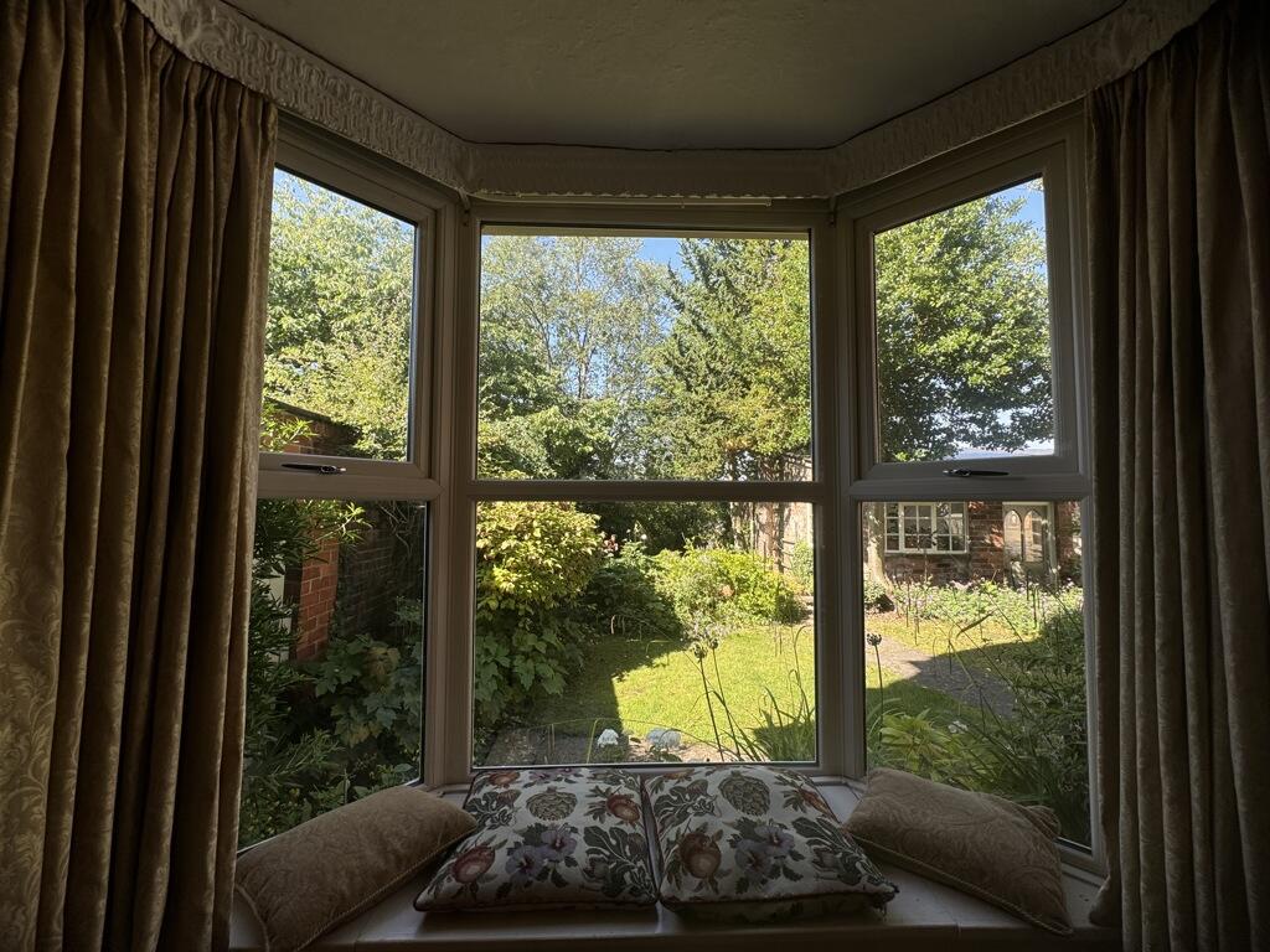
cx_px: 635
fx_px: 514
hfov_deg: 102.1
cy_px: 476
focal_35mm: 14
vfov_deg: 85.7
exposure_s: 1/257
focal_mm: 2.22
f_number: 2.2
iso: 40
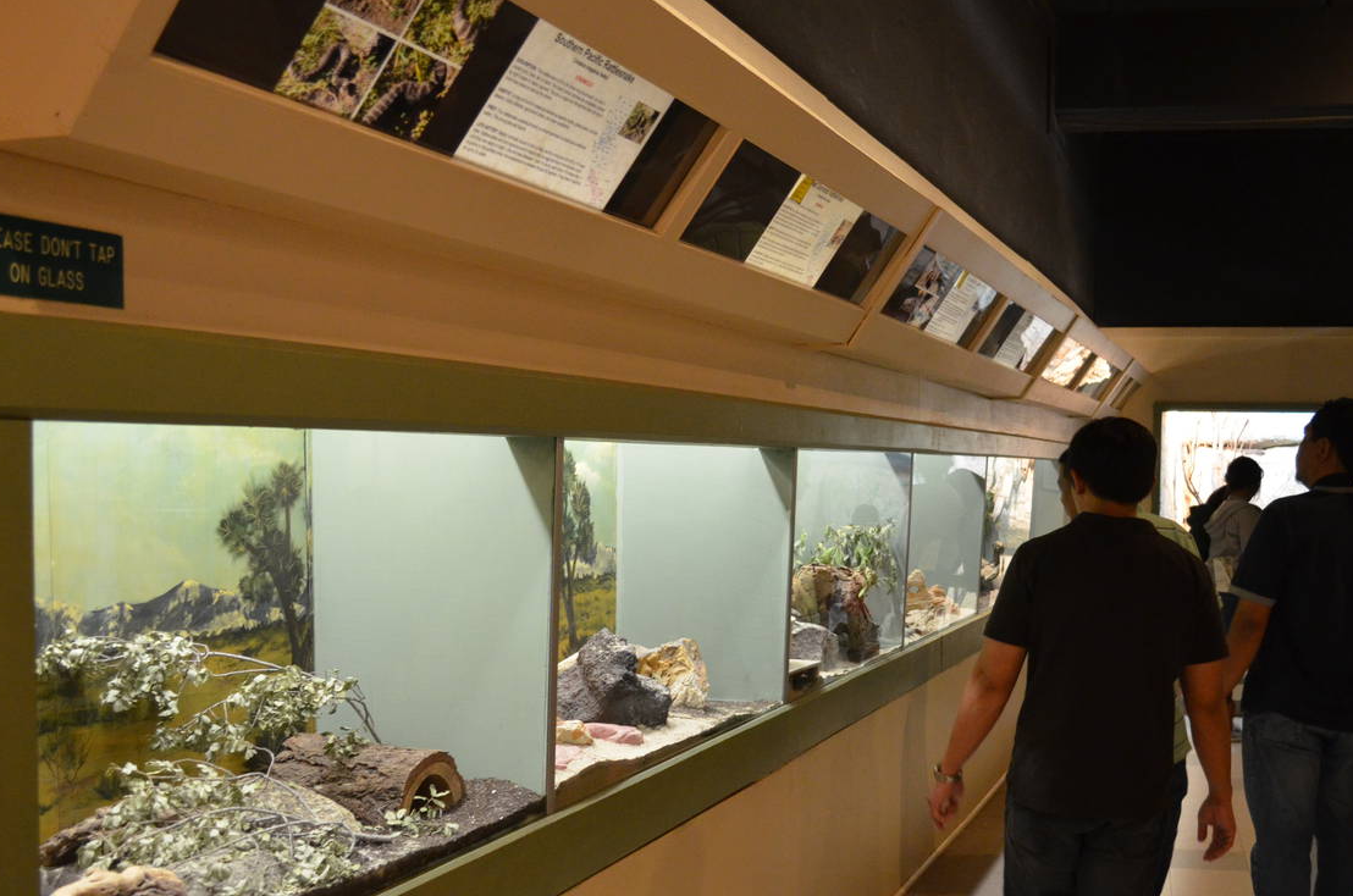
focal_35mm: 39
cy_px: 605
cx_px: 801
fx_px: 1463
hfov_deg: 49.4
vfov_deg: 33.7
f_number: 3.5
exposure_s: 1/30
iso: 1400
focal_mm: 18
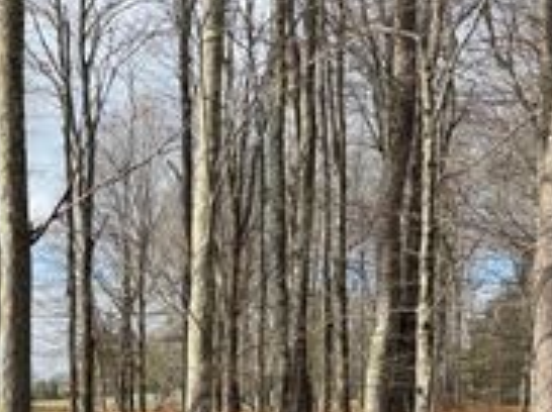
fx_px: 1051
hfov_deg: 28.9
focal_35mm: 66
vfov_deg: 21.0
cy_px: 462
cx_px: 133
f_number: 1.78
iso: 80
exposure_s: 1/1560
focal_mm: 6.76
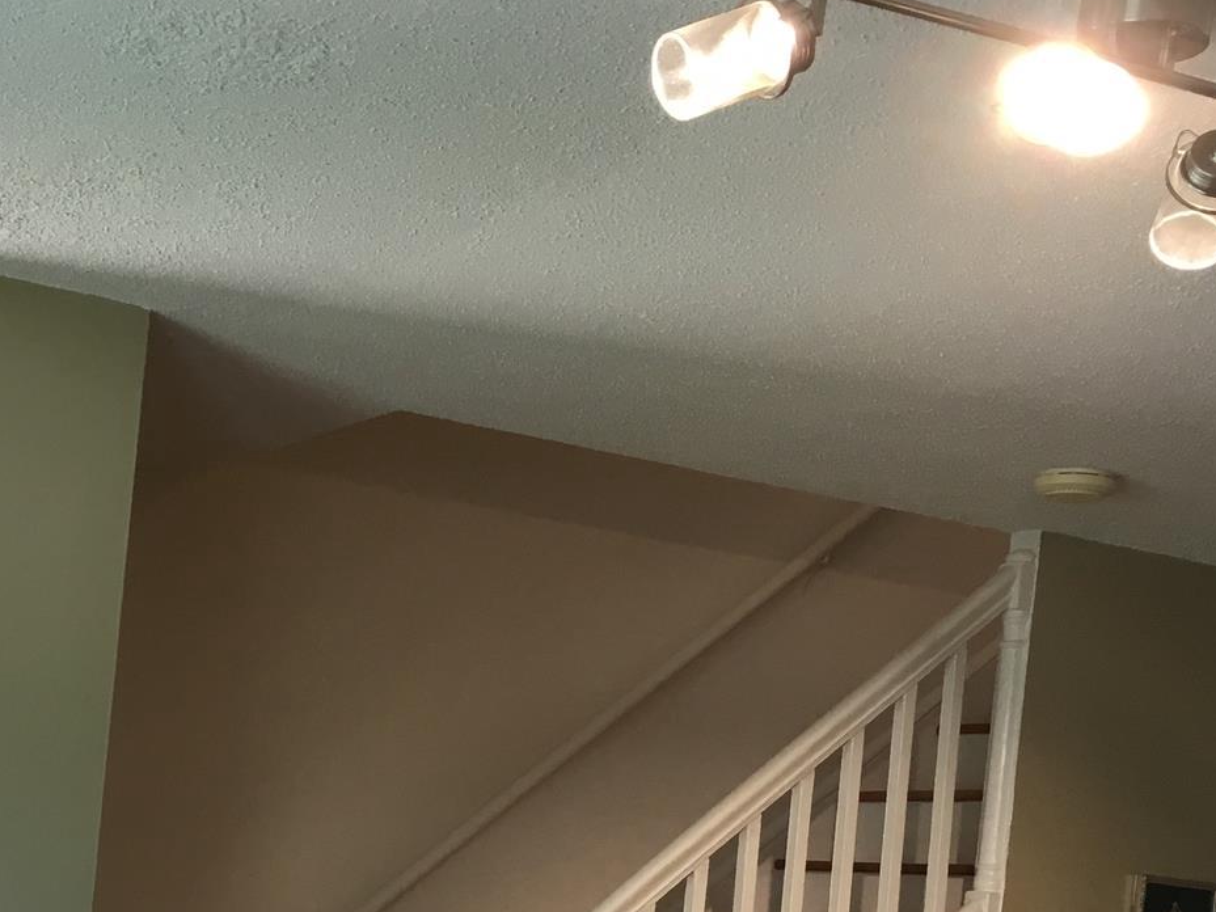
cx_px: 144
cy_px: 943
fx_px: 2248
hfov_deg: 29.2
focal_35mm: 64
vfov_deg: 22.0
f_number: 2.2
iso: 32
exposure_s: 1/30
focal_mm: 4.15
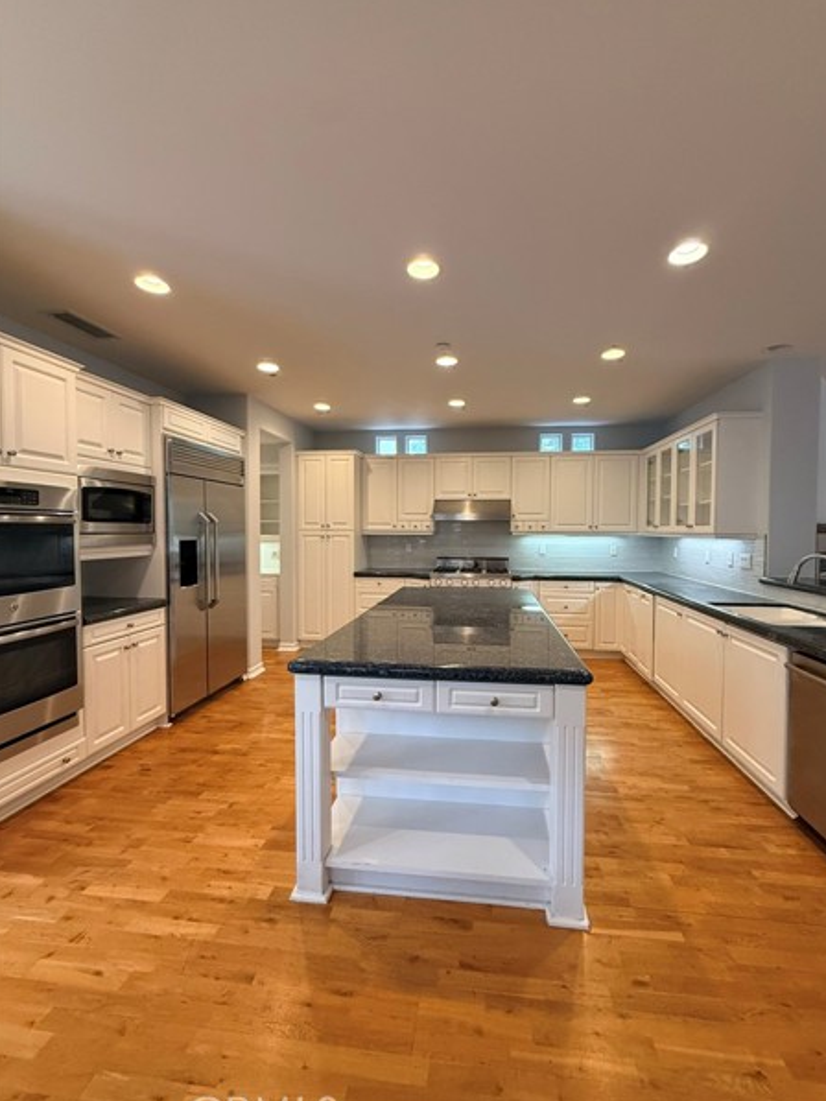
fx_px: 477
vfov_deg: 98.2
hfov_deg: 81.7
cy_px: 550
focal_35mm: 15
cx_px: 431
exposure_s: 1/120
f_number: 2.2
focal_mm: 2.22
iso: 320
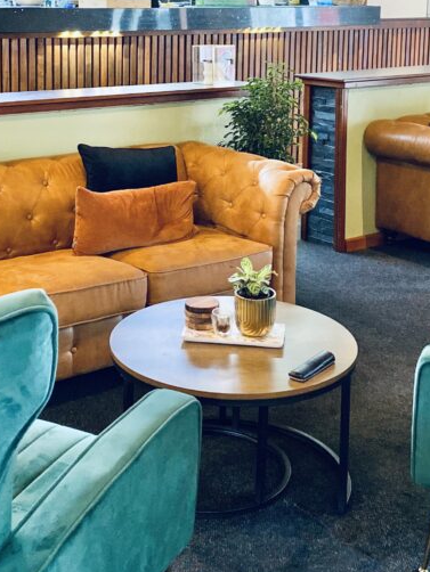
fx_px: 877
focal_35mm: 53
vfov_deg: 35.2
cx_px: 186
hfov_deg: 27.5
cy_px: 128
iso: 400
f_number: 1.8
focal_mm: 4.25
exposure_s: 1/33
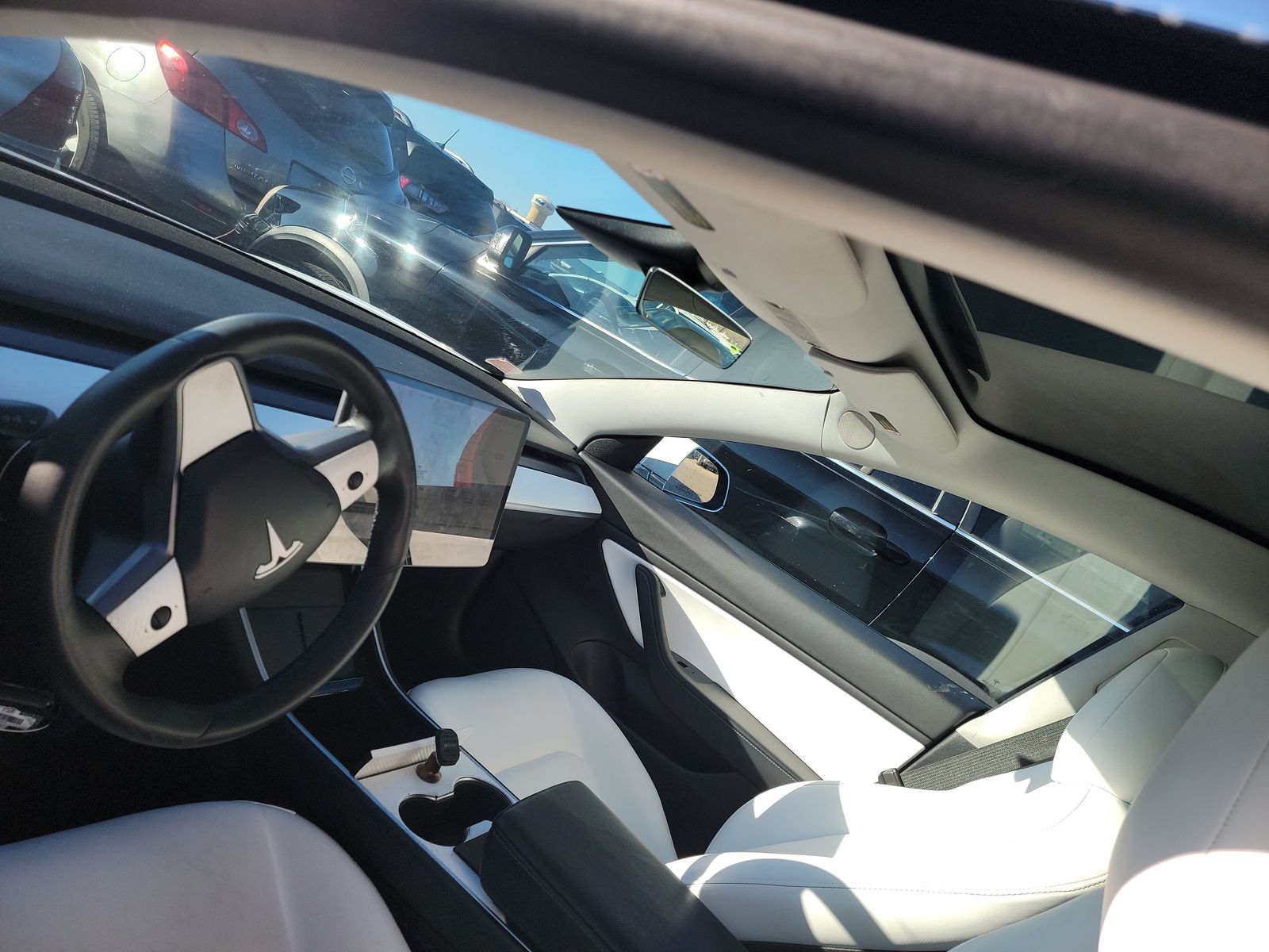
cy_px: 476
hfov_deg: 71.6
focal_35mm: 24
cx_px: 634
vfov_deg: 56.8
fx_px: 880
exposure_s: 1/378
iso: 50
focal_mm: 6.7
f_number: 1.8
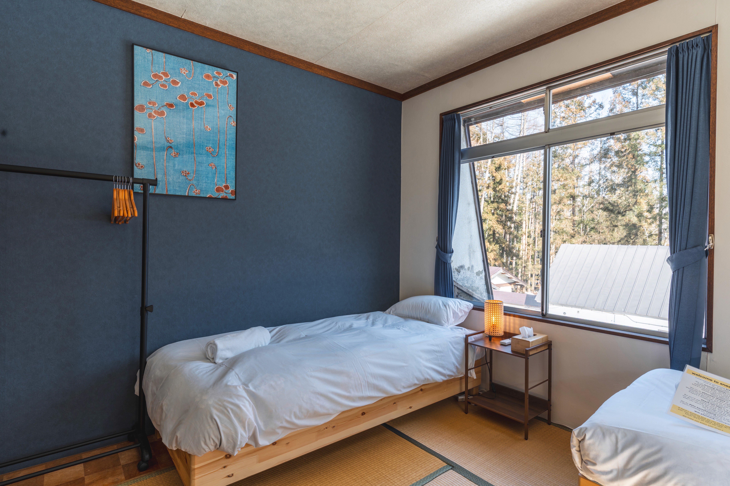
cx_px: 365
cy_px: 243
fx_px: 385
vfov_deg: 64.6
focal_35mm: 19
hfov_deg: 86.9
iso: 500
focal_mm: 19
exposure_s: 1/250
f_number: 8
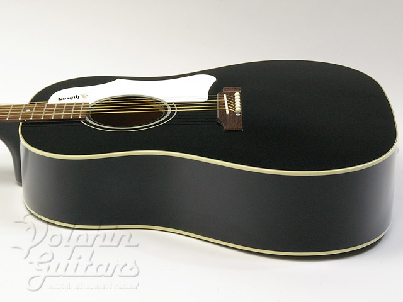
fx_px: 1094
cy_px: 151
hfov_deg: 20.9
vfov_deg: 15.7
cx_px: 202
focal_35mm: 94
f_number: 27
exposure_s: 1.5
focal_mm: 63
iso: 800
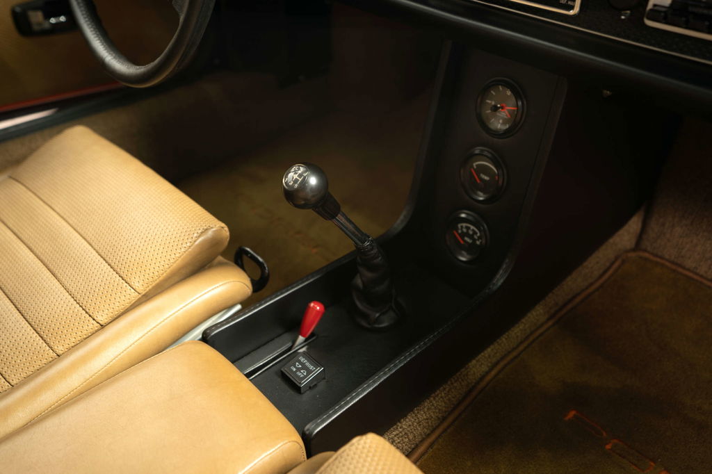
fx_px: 692
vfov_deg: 37.8
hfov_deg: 54.4
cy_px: 237
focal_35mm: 35
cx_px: 356
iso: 100
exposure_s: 1/6
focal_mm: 35
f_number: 2.8
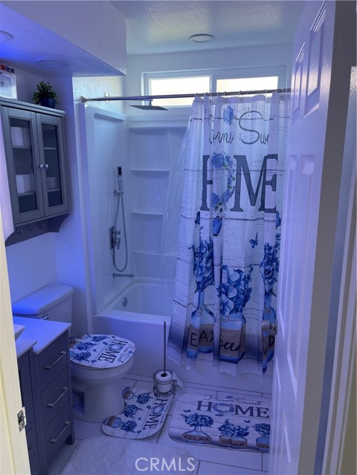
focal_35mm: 26
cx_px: 178
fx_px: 358
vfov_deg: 67.3
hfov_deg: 53.1
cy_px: 238
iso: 125
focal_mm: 5.1
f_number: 1.6
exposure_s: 1/90
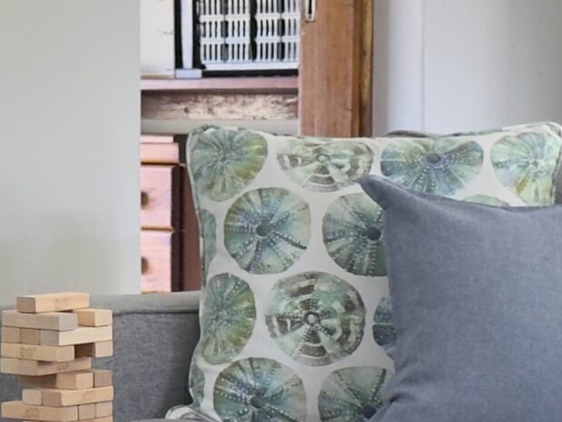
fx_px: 3231
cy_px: 381
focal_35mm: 199
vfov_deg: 7.4
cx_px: 334
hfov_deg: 9.9
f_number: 1.78
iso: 250
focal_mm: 6.76
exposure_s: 1/50
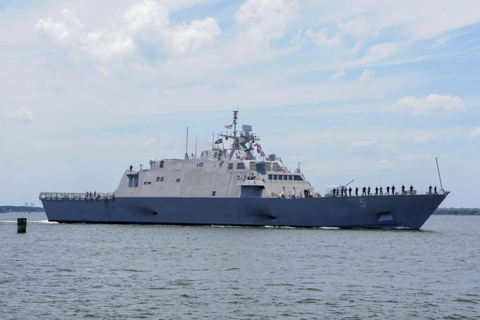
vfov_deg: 21.9
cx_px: 240
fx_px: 826
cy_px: 160
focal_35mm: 62
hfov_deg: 32.4
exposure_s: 1/500
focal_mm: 62
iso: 400
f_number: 11
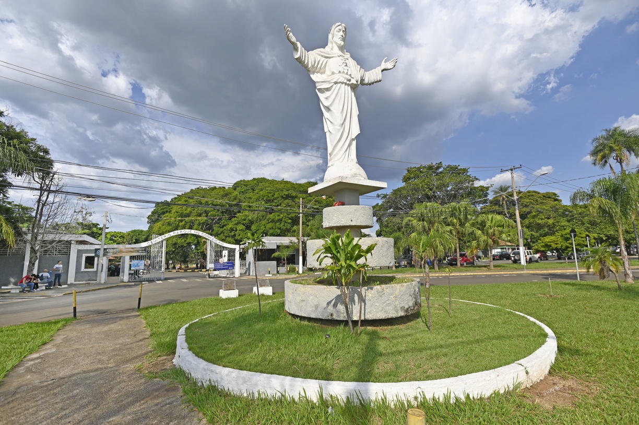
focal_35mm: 17
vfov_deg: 70.3
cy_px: 212
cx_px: 320
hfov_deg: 93.3
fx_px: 301
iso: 250
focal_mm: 17
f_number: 5.6
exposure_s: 1/2500
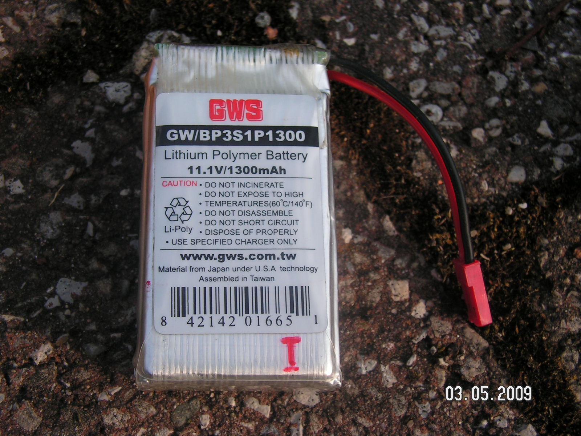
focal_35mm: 53
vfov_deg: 27.5
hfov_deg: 36.2
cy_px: 218
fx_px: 890
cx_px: 290
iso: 64
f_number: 3.2
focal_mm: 8.9
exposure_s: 1/400
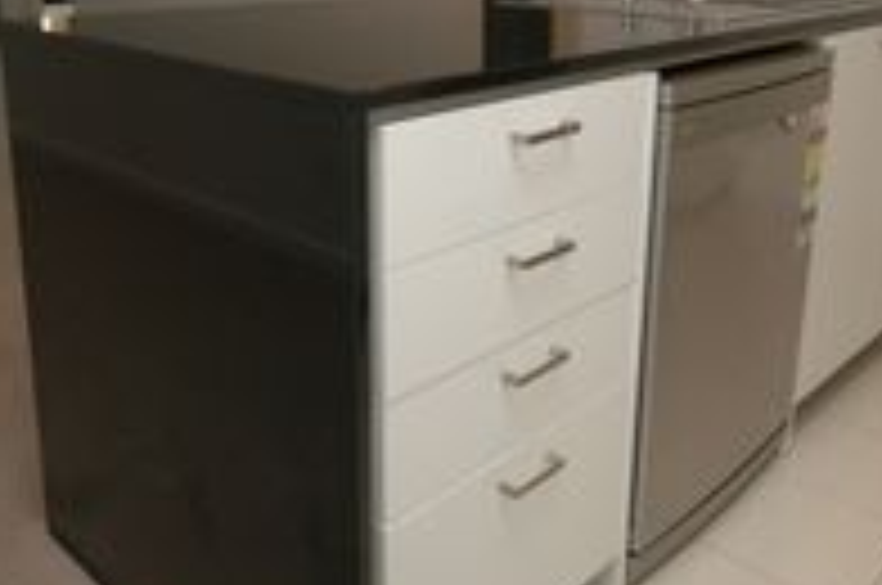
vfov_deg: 35.6
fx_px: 881
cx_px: 454
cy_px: 124
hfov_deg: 53.2
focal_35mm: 36
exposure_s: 1/60
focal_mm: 10
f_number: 4
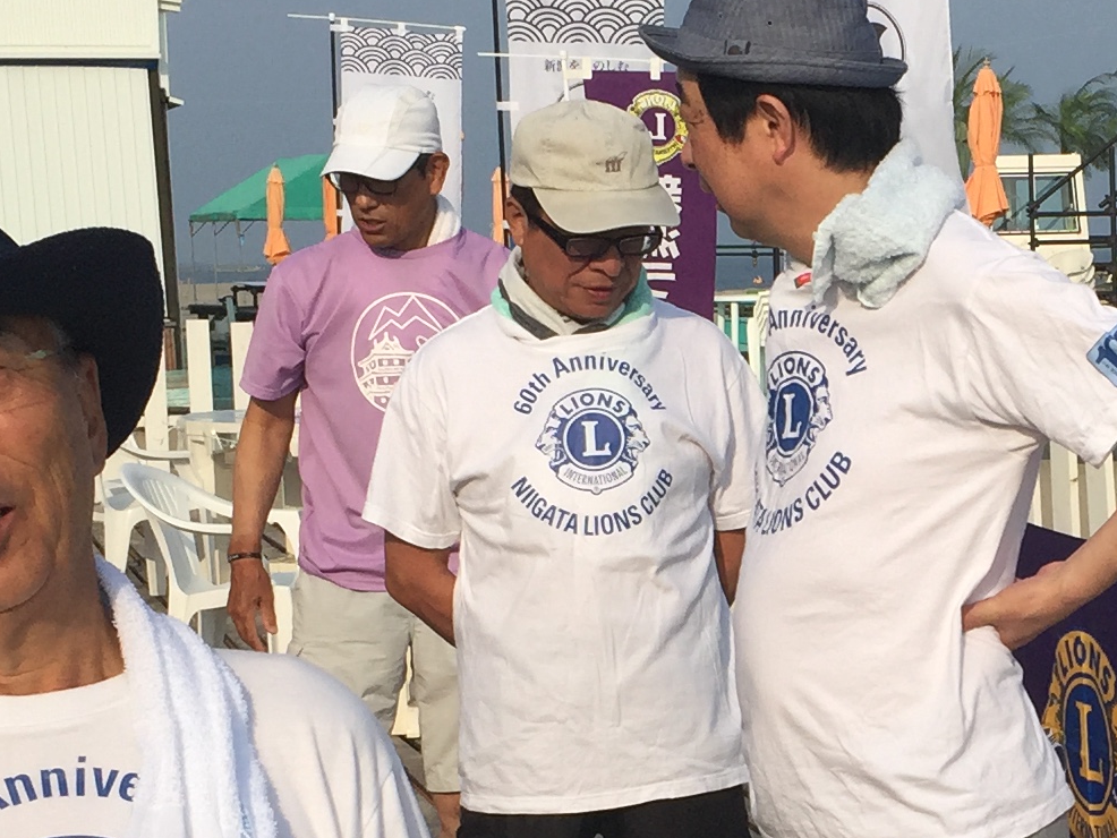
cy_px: 736
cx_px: 1065
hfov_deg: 19.9
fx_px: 3099
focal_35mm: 96
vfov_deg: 15.3
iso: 32
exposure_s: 1/2825
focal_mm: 4.15
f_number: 2.2
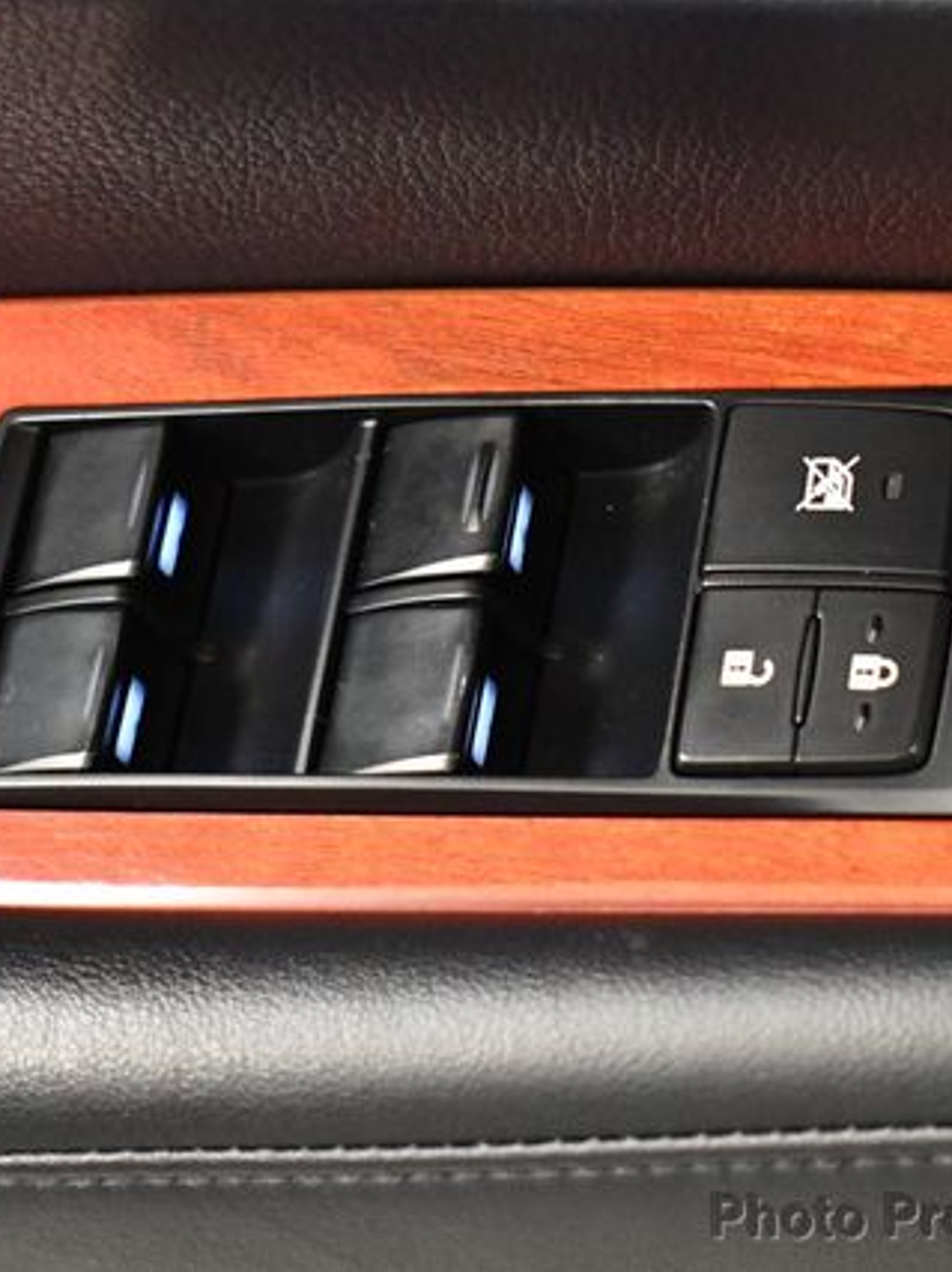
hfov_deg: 13.4
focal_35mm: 110
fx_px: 4038
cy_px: 636
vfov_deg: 17.9
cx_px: 674
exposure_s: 1/60
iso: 4500
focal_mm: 38
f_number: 4.8
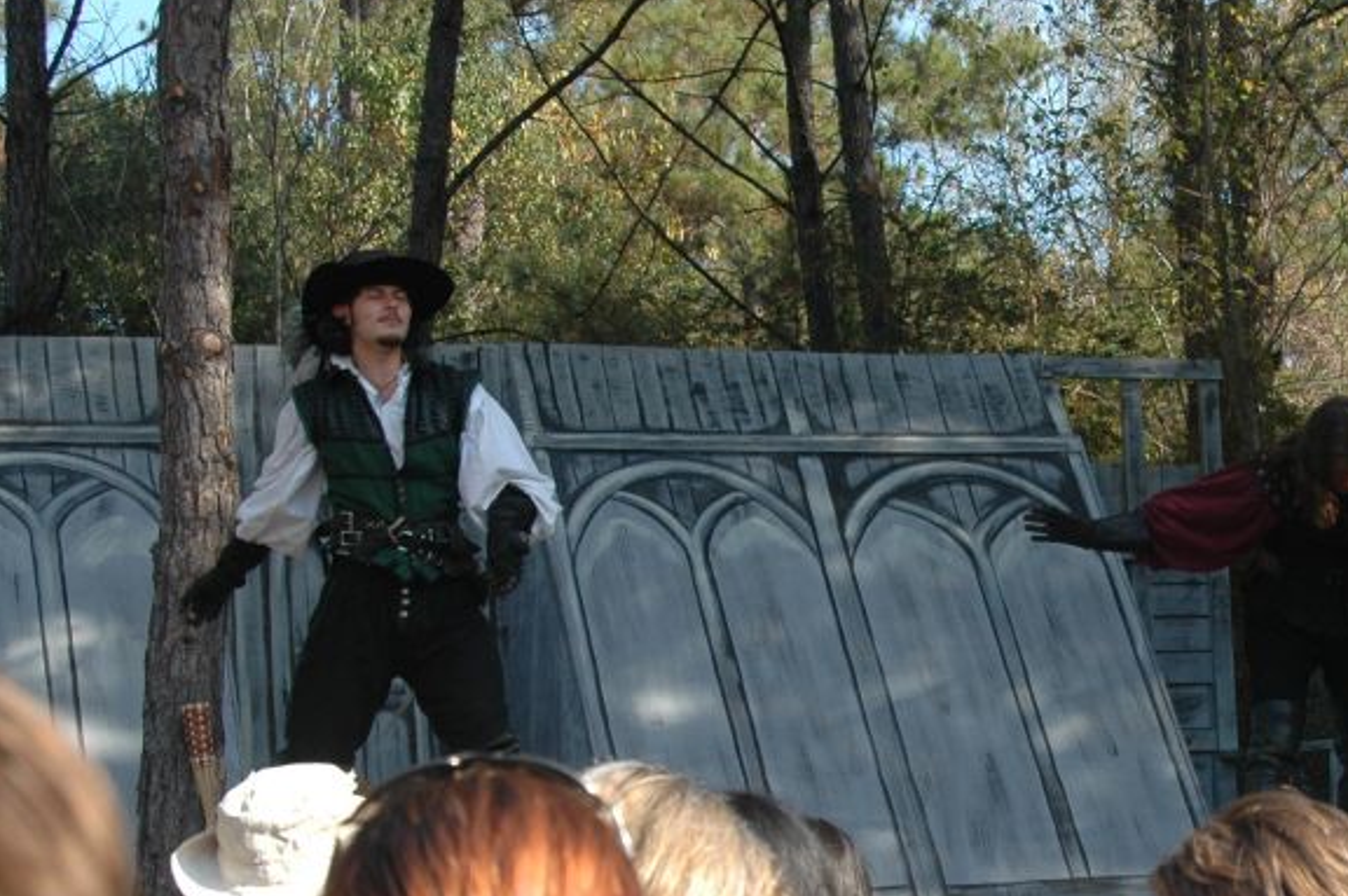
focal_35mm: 96
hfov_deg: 21.1
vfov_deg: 14.2
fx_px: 3592
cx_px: 969
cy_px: 688
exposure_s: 1/200
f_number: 7.1
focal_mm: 36
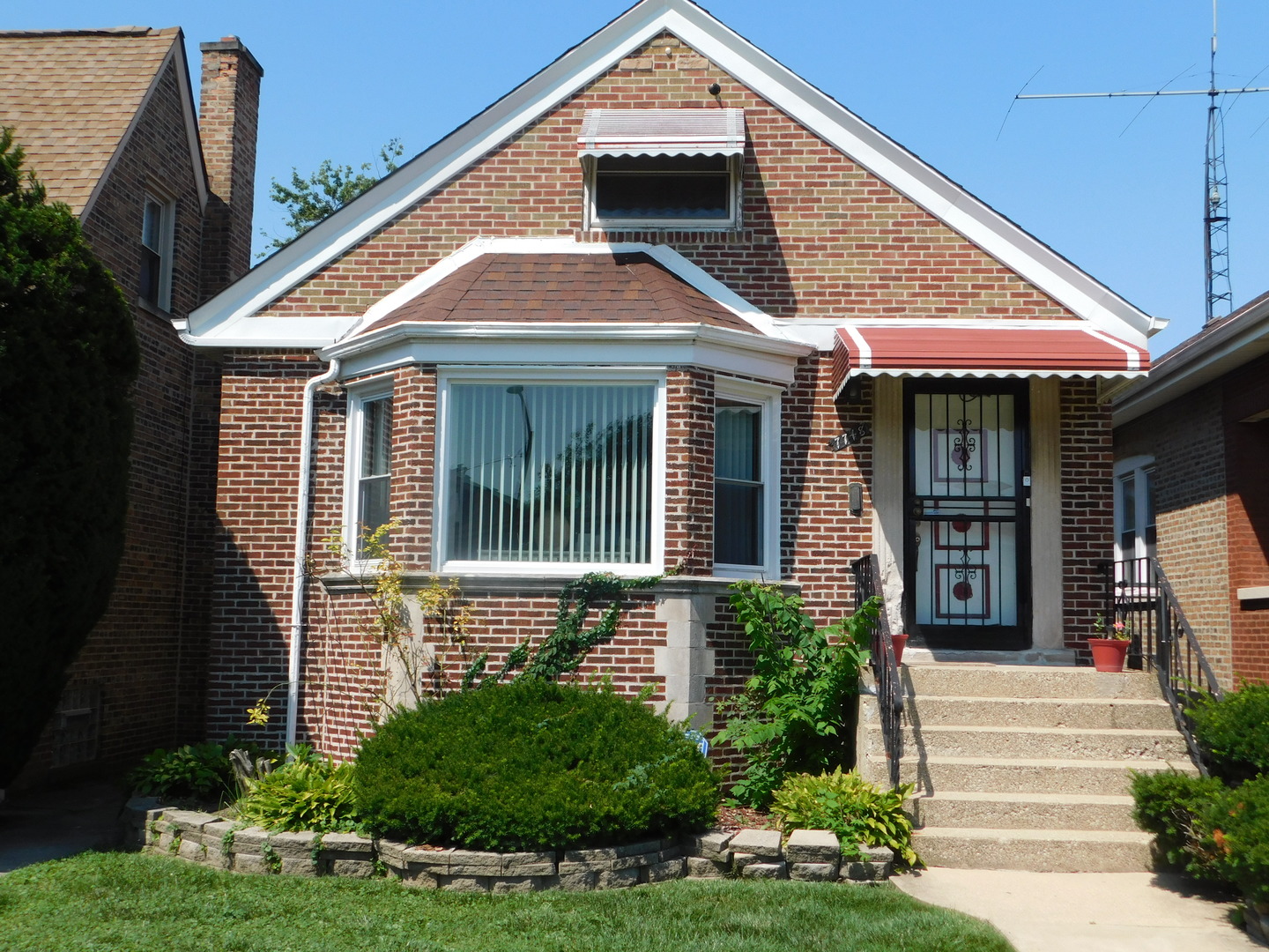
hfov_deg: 51.4
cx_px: 634
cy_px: 476
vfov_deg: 39.7
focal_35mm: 36
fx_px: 1320
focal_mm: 6.3
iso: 125
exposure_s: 1/1250
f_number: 3.5
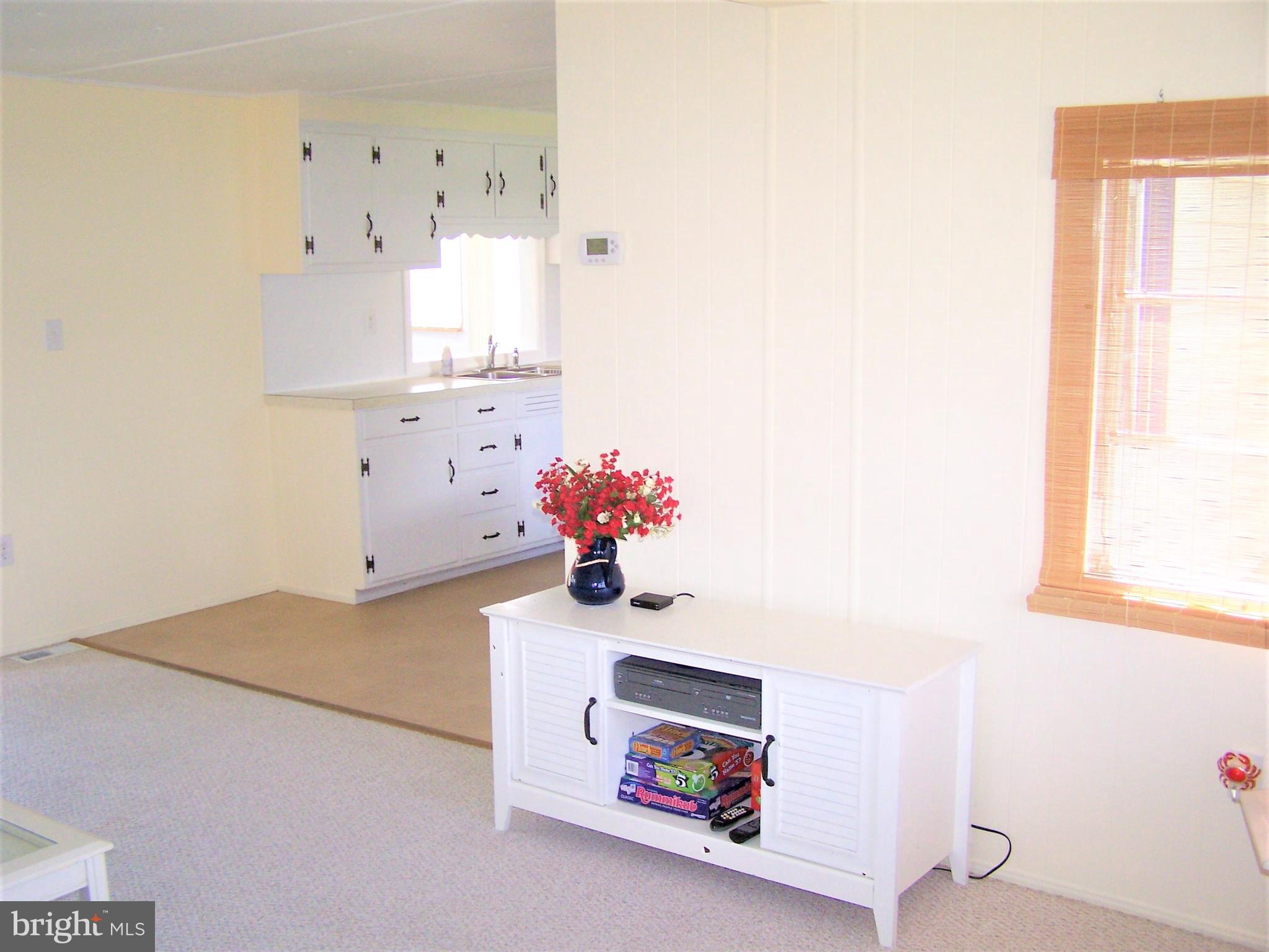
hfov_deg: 49.0
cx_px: 634
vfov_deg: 37.7
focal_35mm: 38
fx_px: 1393
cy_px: 476
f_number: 2.8
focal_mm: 6.3
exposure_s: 1/60
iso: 140
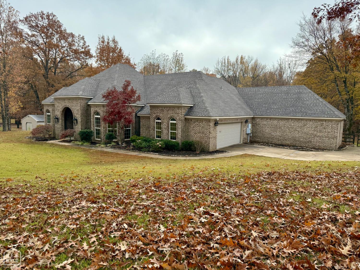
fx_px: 250
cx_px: 180
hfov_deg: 71.6
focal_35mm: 24
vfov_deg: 56.8
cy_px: 135
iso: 100
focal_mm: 6.76
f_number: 1.78
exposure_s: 1/2169
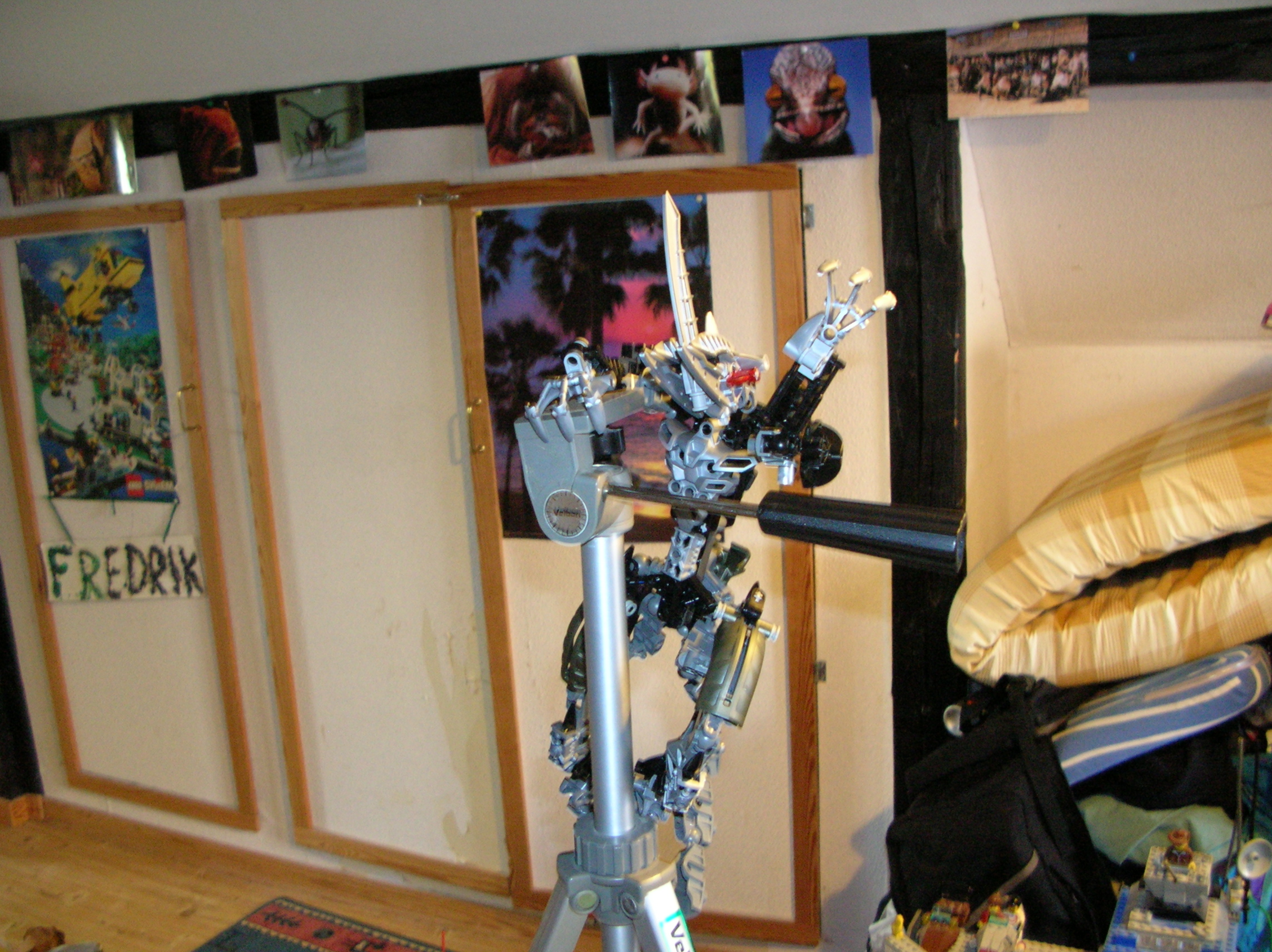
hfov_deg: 52.7
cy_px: 476
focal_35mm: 35
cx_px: 636
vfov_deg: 40.6
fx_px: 1285
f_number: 2.8
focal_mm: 5.8
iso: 200
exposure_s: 1/3.9
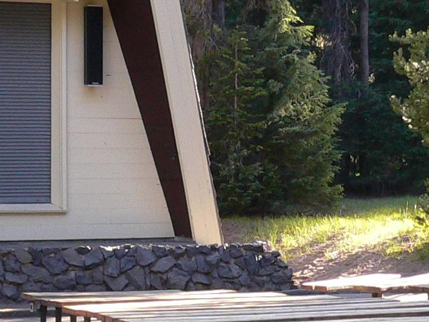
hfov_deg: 14.6
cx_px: 265
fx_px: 1673
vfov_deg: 10.7
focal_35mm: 135
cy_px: 416
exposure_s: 1/80
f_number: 2.8
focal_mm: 5.8
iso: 100
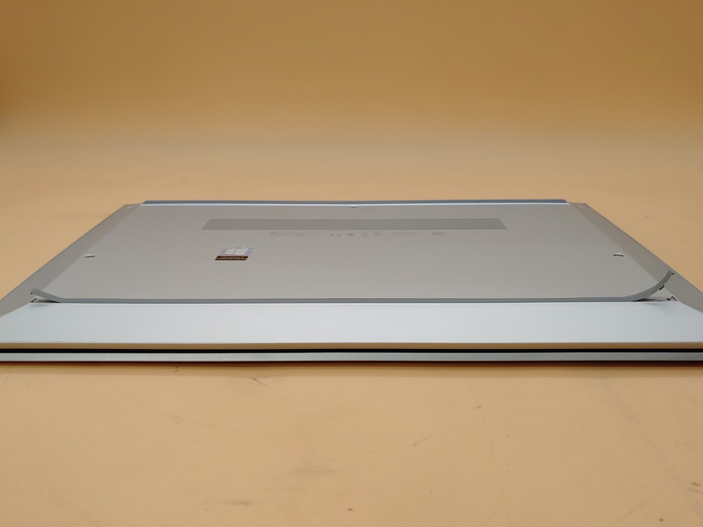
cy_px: 264
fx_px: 630
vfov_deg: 45.4
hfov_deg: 58.4
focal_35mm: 31
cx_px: 352
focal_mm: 4.36
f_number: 1.8
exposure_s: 1/178
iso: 50
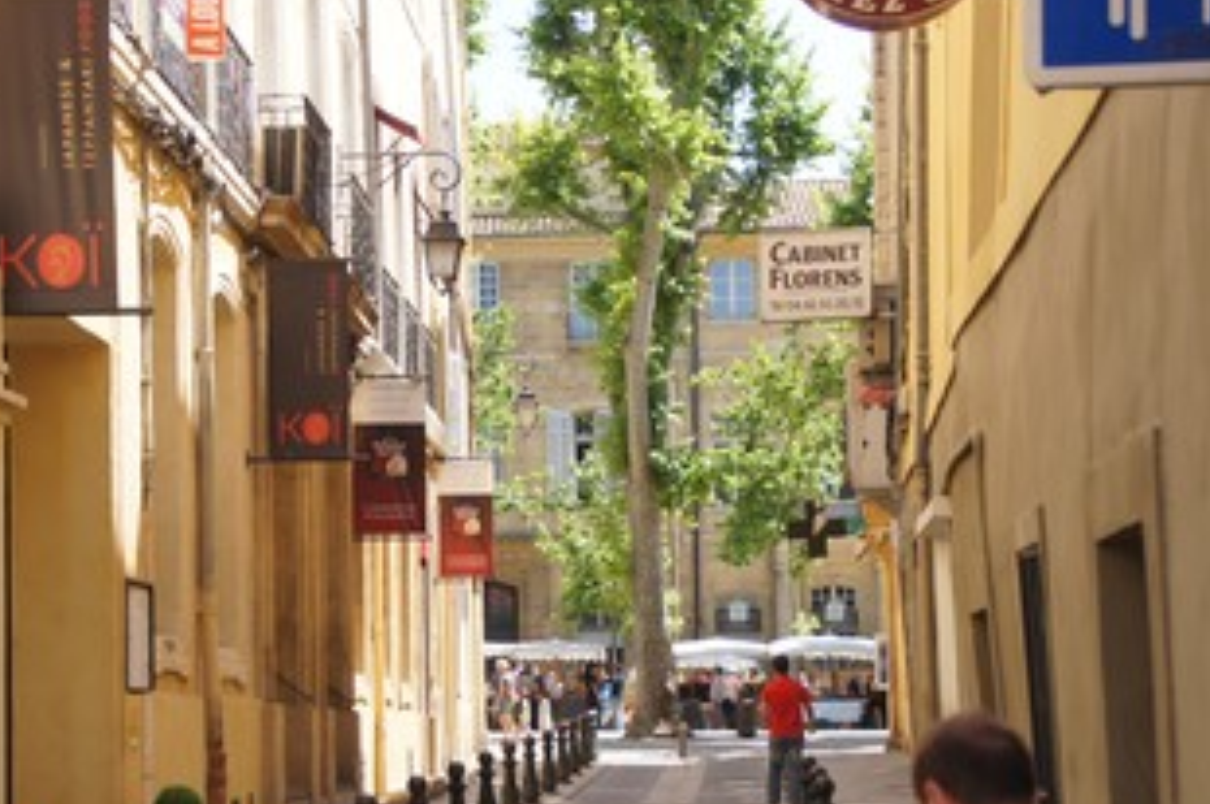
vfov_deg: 15.3
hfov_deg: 22.9
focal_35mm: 89
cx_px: 585
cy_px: 513
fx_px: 2988
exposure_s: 1/160
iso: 100
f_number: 5.6
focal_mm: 40
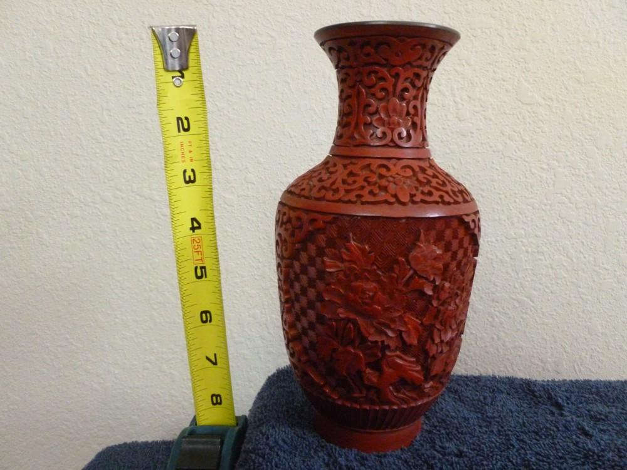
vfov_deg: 49.7
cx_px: 314
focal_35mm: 28
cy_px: 235
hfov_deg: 63.4
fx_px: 507
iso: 800
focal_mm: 5
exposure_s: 1/30
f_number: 3.3
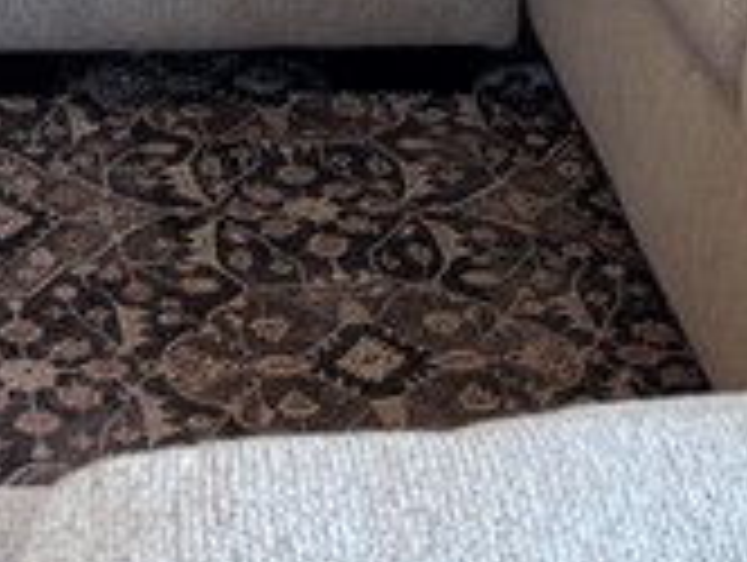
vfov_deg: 8.2
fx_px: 3458
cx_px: -108
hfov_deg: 12.1
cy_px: -989
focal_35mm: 160
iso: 80
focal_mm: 5.96
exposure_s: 1/120
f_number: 1.6
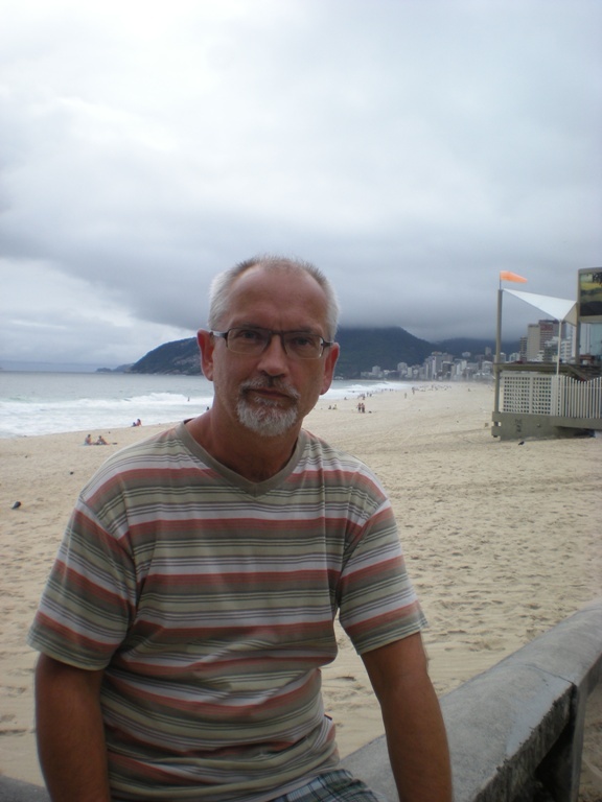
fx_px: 881
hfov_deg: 37.7
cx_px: 301
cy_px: 401
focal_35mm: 38
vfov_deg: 49.0
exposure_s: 1/467
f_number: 4.6
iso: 64
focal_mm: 6.3
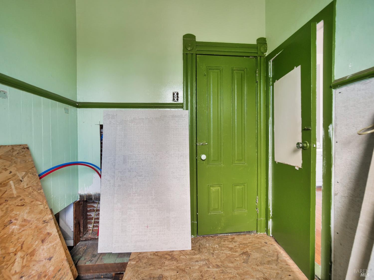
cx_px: 187
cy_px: 140
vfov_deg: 85.7
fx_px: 151
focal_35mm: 14
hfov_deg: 102.1
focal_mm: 7
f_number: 2.8
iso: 320
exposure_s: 1/60
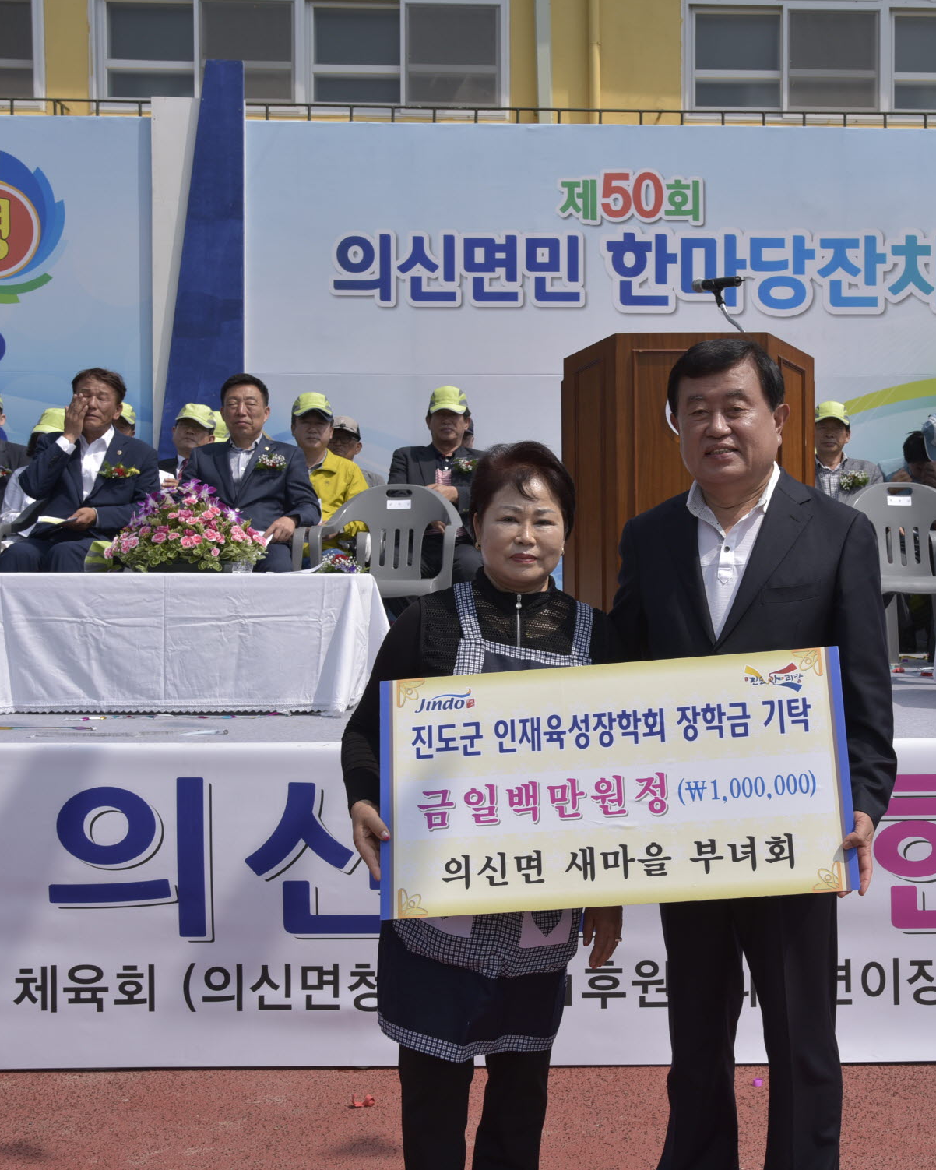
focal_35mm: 46
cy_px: 582
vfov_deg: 40.3
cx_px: 626
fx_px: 1593
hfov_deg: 32.5
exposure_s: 1/200
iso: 64
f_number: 9
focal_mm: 32
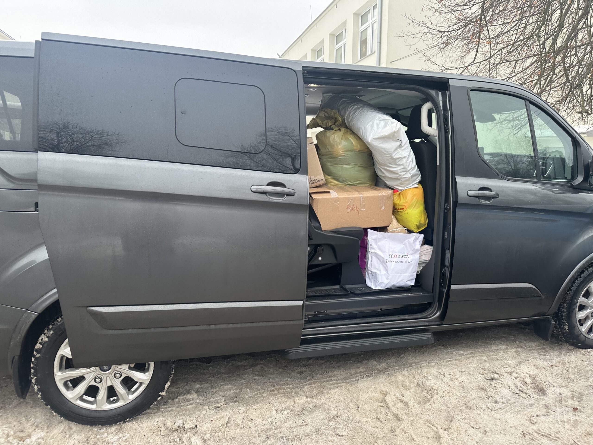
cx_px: 296
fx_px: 411
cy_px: 222
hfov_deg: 71.6
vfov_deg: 56.8
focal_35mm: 24
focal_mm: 6.86
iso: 80
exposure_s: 1/304
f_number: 1.78
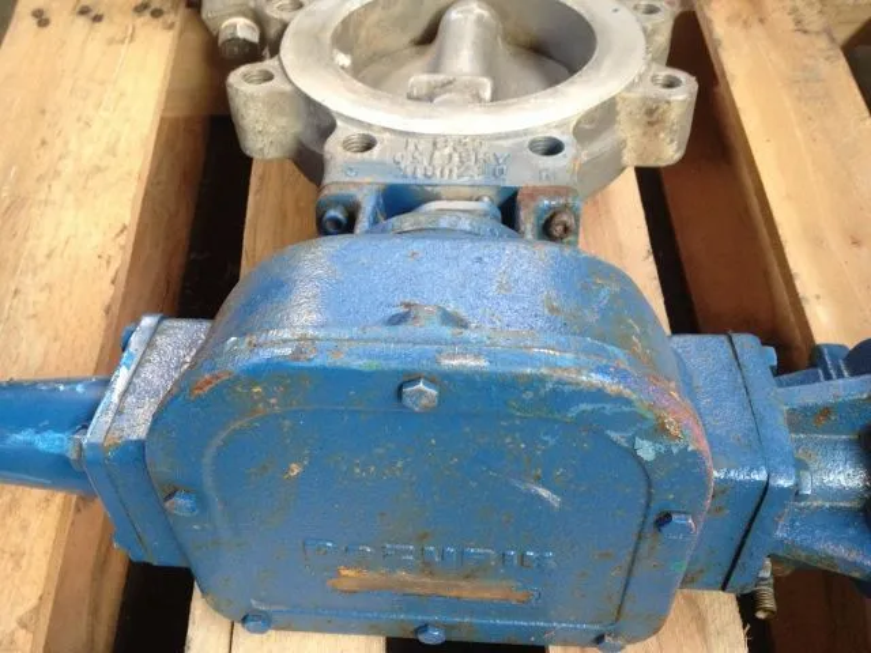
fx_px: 881
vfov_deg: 40.7
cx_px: 436
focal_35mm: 35
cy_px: 326
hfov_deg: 52.6
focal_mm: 4.28
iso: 200
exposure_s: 1/20
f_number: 2.4
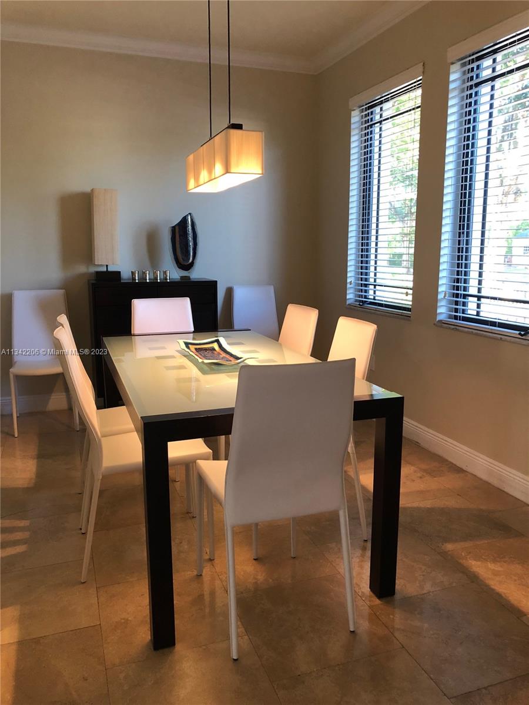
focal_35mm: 29
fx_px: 591
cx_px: 264
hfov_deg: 48.2
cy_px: 352
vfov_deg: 61.7
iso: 64
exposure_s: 1/15
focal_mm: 3.99
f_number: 1.8
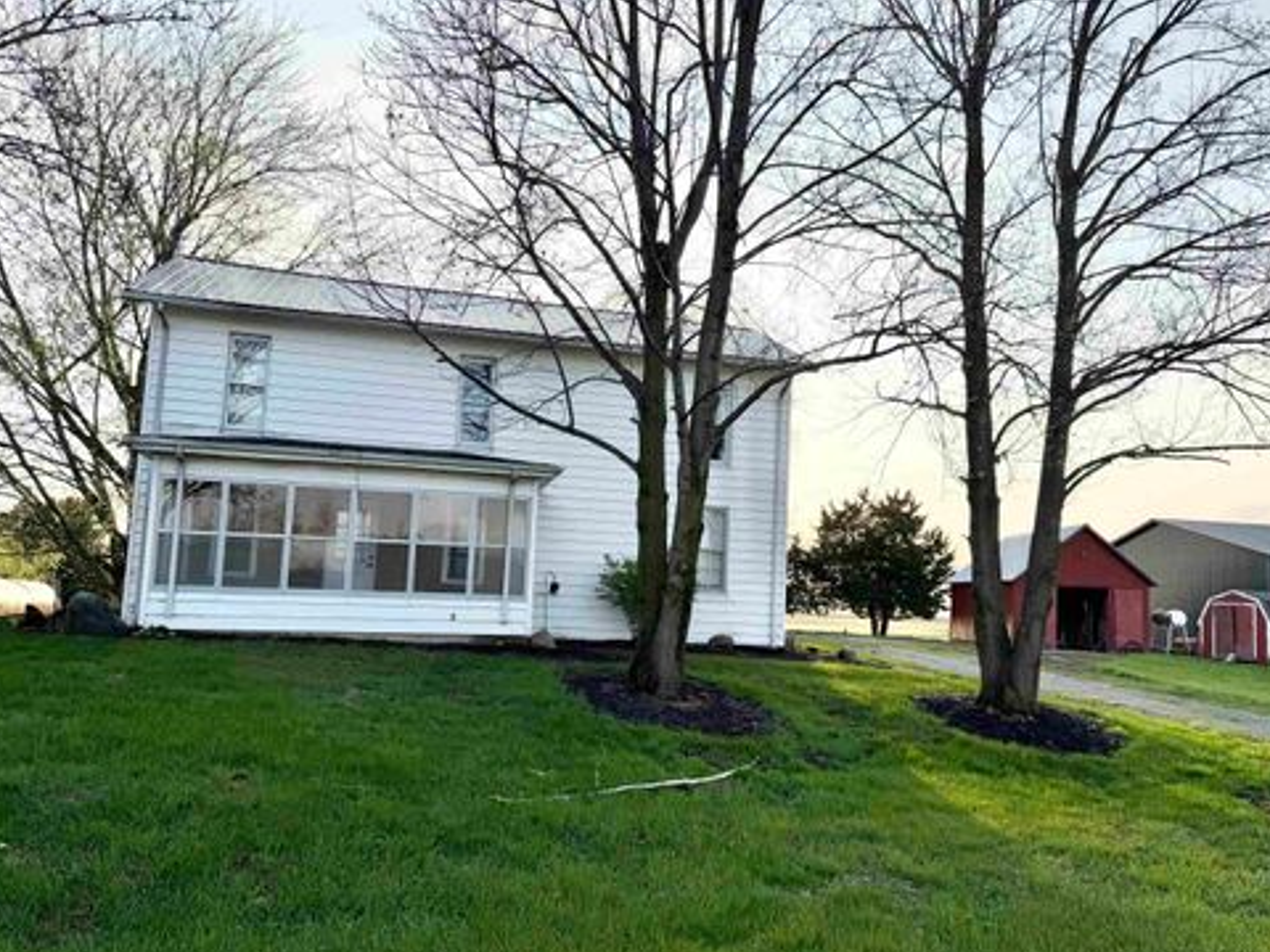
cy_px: 493
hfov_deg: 69.4
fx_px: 917
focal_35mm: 25
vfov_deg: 54.9
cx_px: 643
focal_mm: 6.76
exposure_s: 1/4167
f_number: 1.78
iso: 80
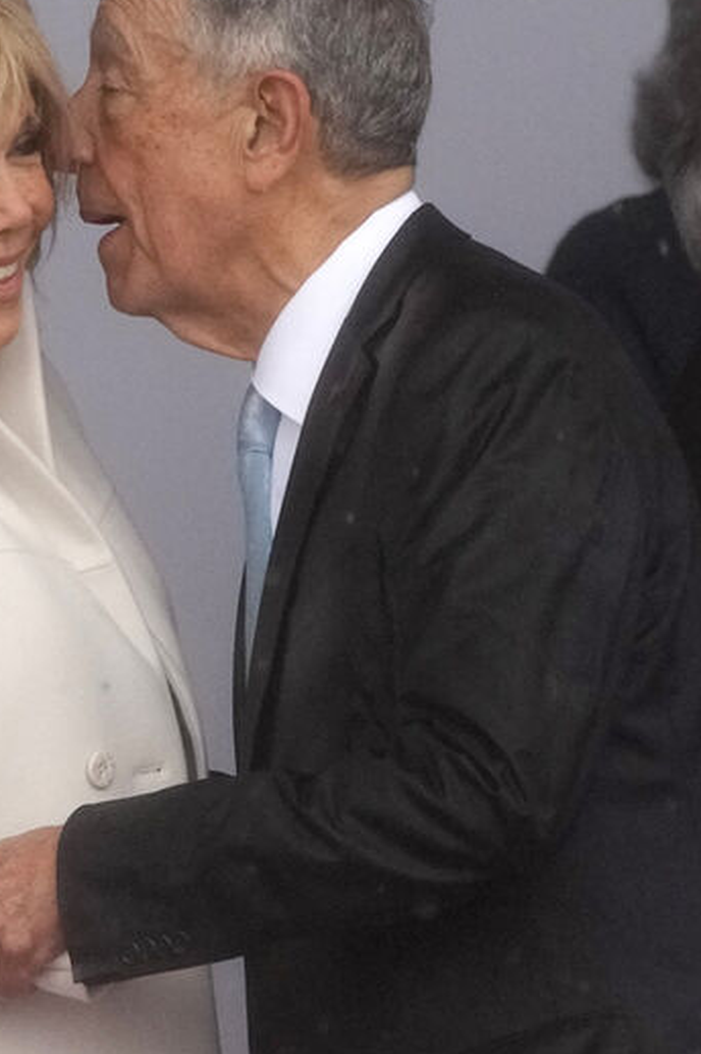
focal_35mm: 505
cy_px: 456
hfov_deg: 2.7
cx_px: 71
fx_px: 14769
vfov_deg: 4.1
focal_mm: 280
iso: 3200
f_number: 5.6
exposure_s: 1/1600
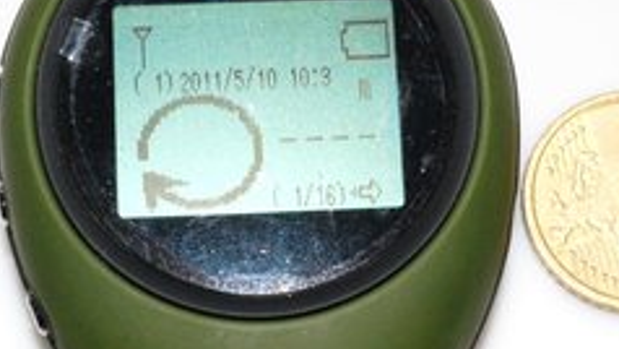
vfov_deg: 10.5
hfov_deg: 18.6
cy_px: 227
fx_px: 1890
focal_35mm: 115
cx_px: 269
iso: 800
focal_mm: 35
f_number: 32
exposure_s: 1/60
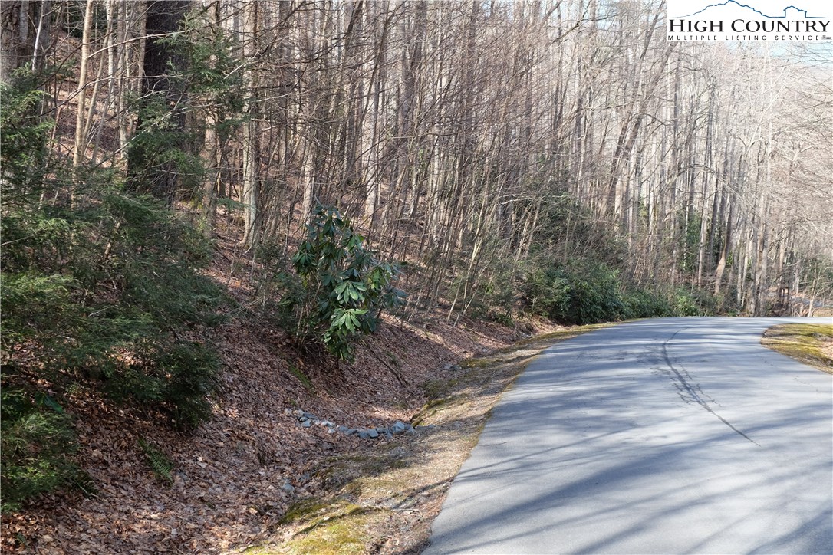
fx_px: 1111
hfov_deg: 41.1
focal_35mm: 48
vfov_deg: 28.1
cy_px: 278
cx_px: 416
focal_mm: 32
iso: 400
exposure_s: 1/200
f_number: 5.6
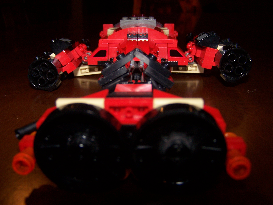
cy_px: 102
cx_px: 136
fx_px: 300
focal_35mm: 38
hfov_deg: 49.0
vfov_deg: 37.7
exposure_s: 1/60
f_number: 2.8
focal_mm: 6.3
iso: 140
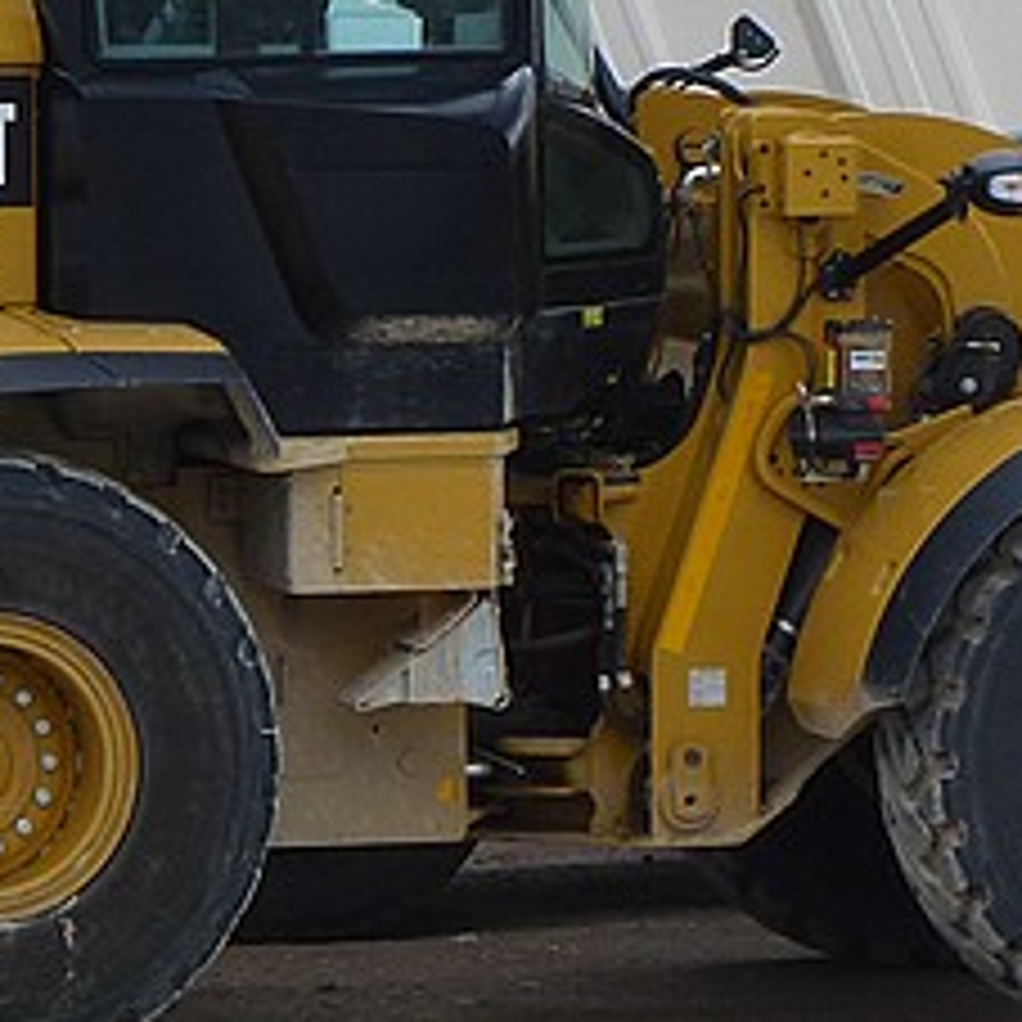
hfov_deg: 2.9
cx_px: 653
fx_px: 20476
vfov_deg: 2.9
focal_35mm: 613
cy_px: 513
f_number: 5.5
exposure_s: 1/250
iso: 100
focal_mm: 35.2
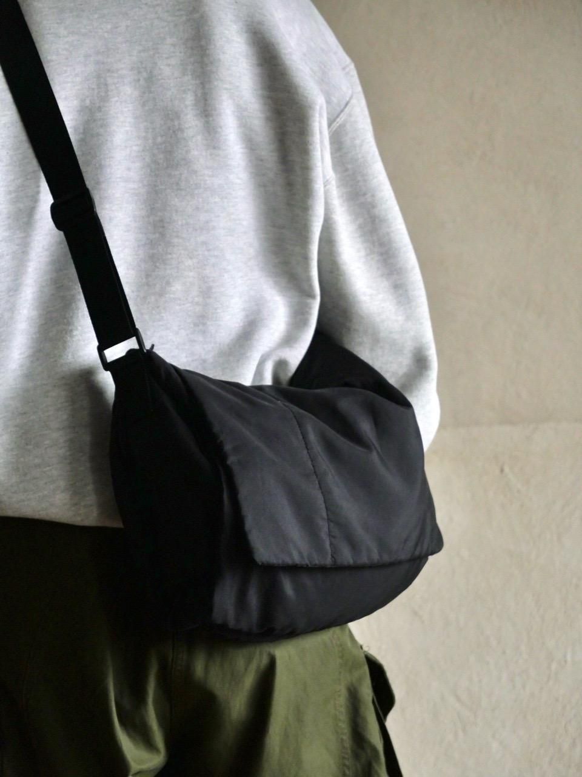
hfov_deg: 12.3
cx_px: 291
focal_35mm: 120
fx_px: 2690
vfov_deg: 16.4
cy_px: 388
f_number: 4
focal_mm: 60
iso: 2000
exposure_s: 1/125
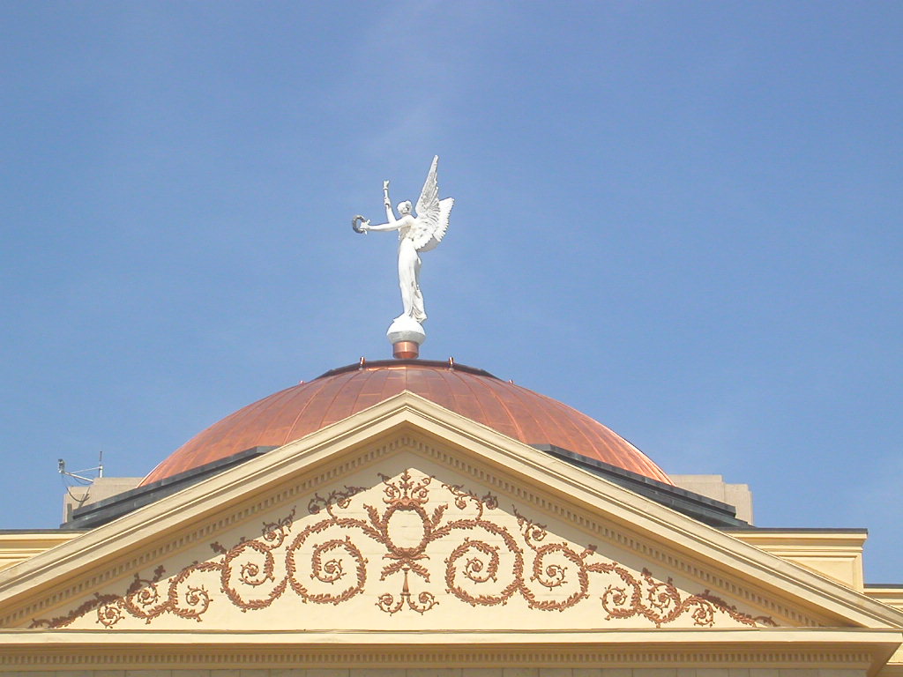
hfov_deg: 20.0
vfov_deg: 15.1
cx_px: 452
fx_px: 2556
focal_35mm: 98
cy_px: 338
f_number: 4.6
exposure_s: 1/892
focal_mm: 14.9
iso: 100
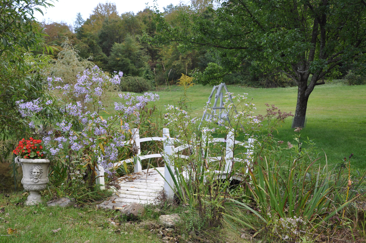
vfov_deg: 35.4
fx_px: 381
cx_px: 183
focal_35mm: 38
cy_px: 122
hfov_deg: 51.3
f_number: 6.3
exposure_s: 1/160
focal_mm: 25
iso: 200
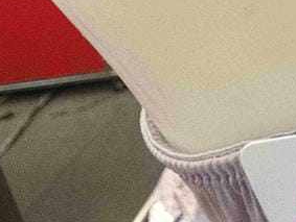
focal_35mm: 72
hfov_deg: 21.6
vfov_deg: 15.6
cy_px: -242
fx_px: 616
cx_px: 469
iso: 125
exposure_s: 1/60
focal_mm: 2.03
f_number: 1.8
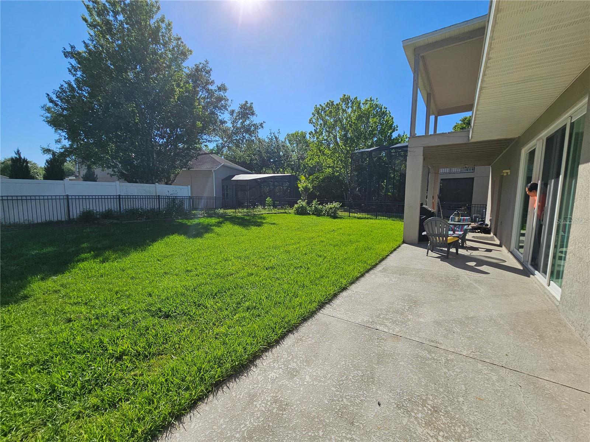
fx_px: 222
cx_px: 295
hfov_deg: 106.2
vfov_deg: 89.9
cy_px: 221
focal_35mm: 13
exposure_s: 1/3540
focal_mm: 2.2
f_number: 2.2
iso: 50
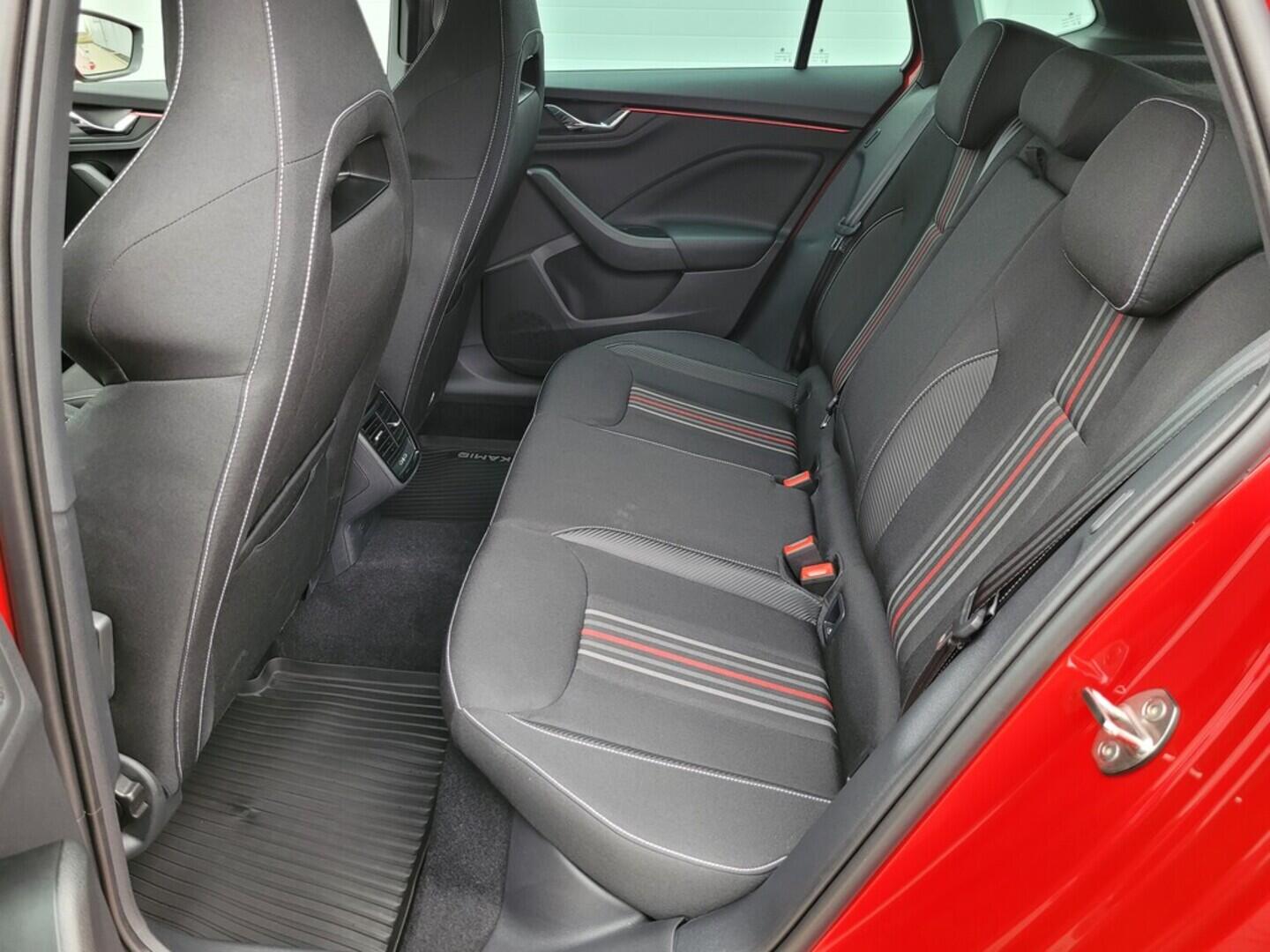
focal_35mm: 26
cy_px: 476
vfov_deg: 53.1
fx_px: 954
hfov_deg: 67.3
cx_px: 635
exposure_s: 1/50
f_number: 1.8
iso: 320
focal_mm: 5.4
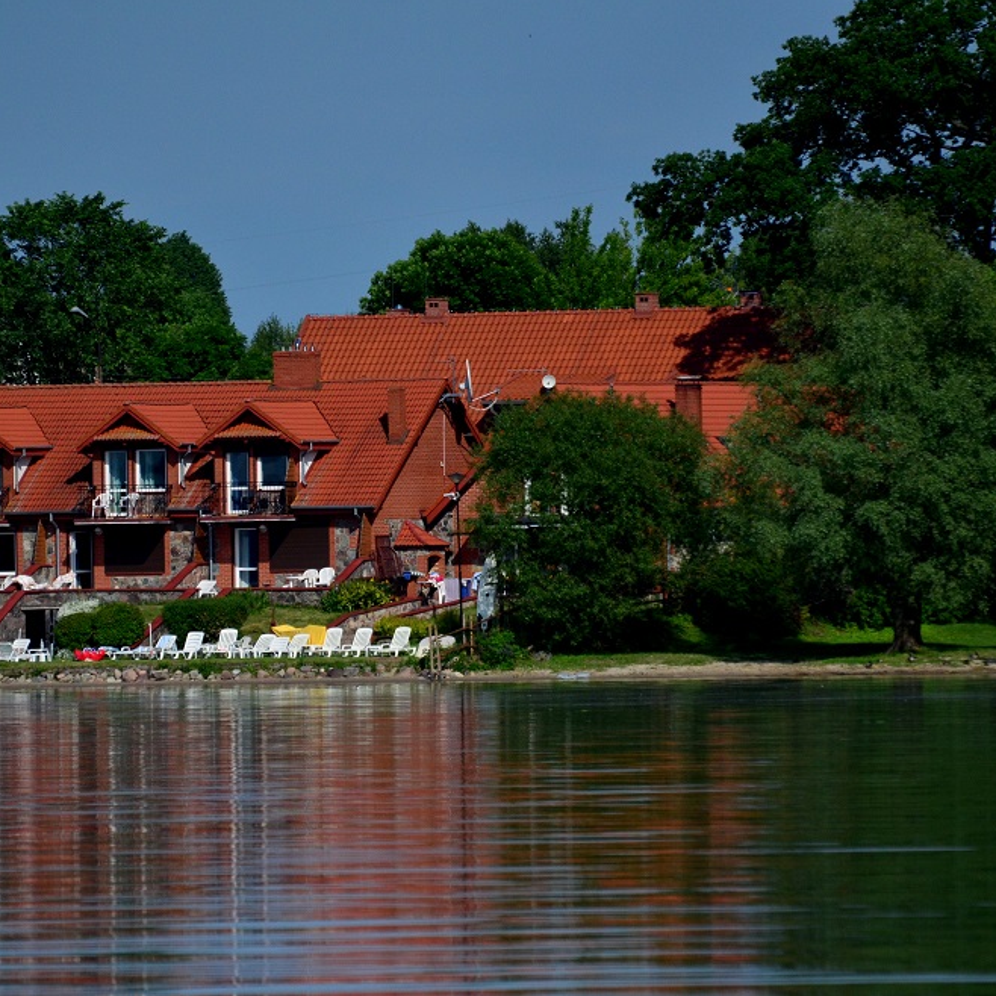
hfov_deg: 3.0
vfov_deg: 3.0
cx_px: 464
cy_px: 497
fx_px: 18848
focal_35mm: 579
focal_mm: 300
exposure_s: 1/8000
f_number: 5.6
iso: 720
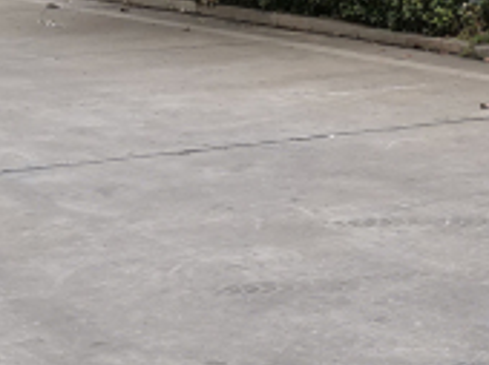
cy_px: 75
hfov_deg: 14.5
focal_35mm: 115
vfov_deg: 12.8
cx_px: 952
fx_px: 1622
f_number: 1.8
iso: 80
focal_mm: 4.75
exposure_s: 1/100
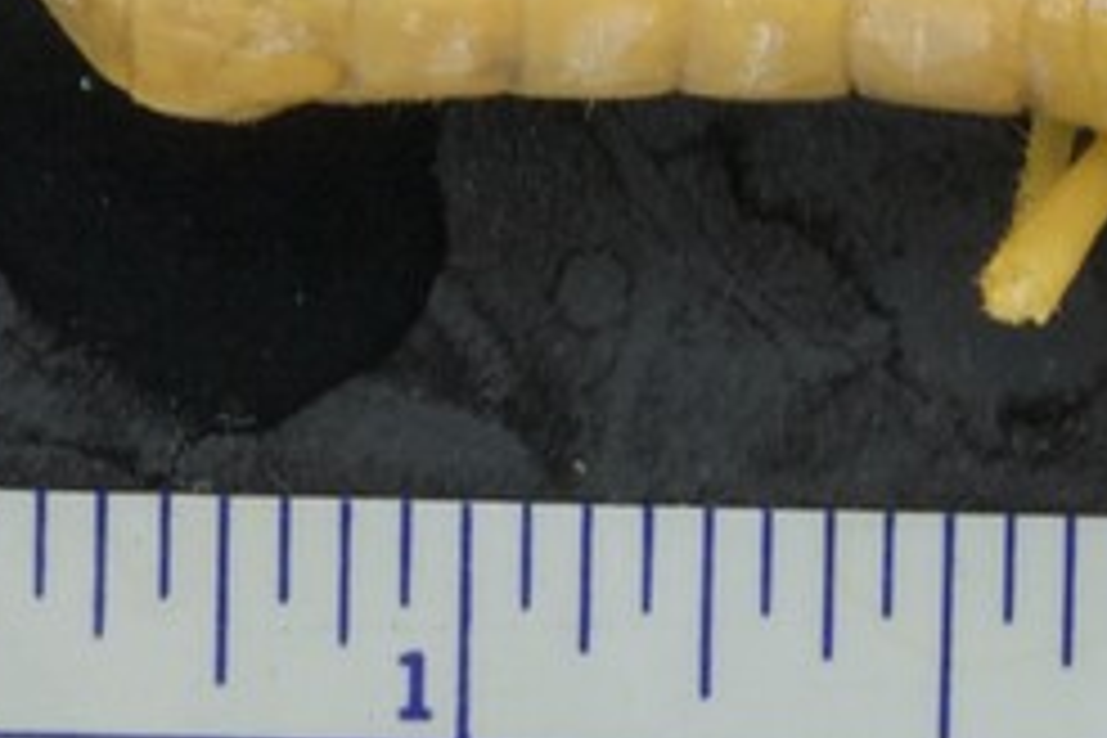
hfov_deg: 4.7
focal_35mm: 438
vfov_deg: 3.1
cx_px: 1840
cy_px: 554
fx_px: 13467
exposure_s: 1/1.3
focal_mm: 60
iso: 500
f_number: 36
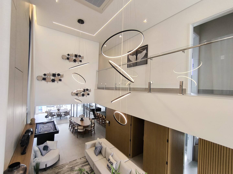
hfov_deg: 94.5
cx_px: 116
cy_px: 87
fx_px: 108
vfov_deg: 78.1
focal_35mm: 16
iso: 64
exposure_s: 1/120
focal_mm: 1.65
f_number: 2.2
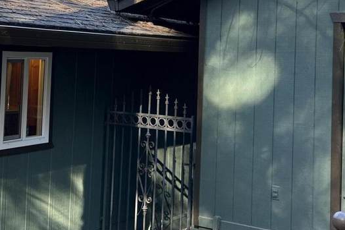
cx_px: 199
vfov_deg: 21.8
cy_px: 31
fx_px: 584
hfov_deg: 32.8
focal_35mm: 61
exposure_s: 1/166
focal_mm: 6.86
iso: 64
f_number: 1.78
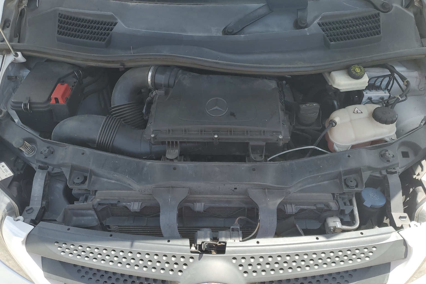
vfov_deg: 46.4
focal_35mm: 28
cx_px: 208
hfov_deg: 65.5
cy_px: 139
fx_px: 331
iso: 50
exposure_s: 1/833
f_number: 1.5
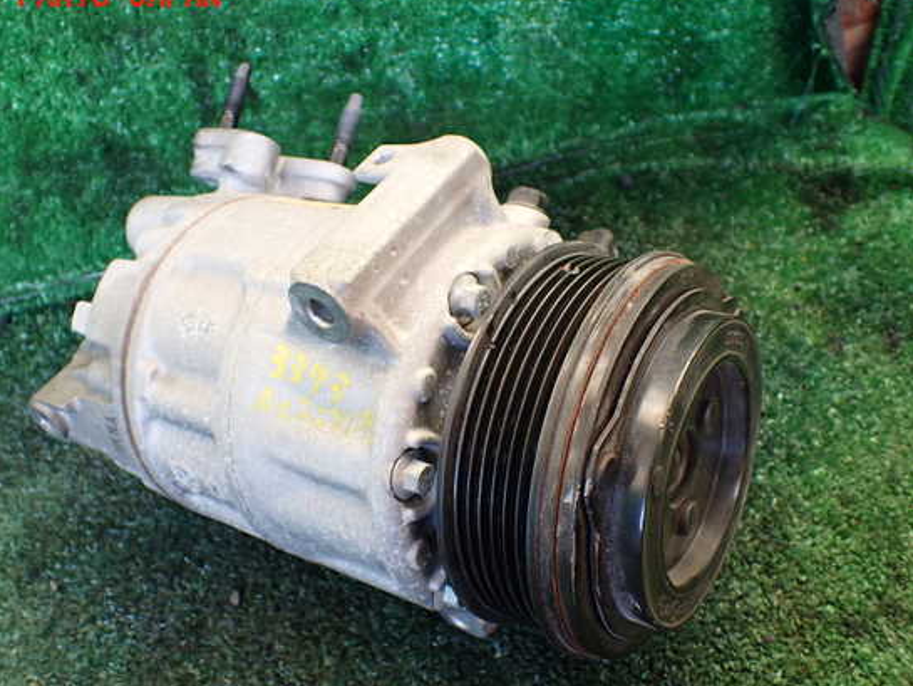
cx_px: 419
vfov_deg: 43.0
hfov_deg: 55.3
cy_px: 352
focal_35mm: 33
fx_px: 871
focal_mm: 5.4
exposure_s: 1/125
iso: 400
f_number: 2.3
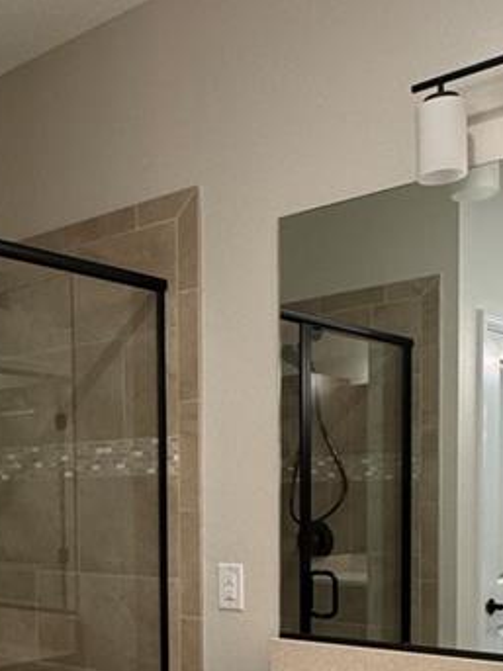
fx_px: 950
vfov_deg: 37.4
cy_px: 546
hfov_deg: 28.7
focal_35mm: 49
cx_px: 69
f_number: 2.2
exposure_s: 1/60
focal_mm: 2.22
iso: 250
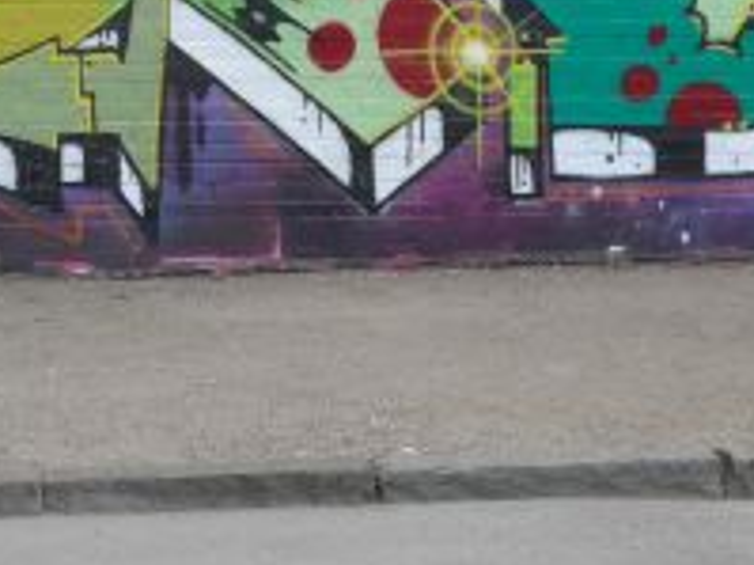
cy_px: 17
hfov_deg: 19.7
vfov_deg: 14.9
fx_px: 2133
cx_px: 72
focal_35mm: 98
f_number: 5
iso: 80
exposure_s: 1/125
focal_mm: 8.4
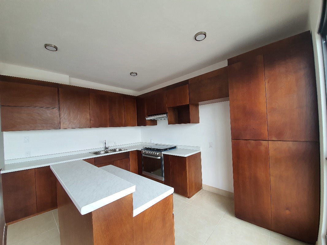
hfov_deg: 106.2
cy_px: 122
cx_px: 164
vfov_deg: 89.9
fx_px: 123
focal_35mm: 13
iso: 100
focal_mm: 1.8
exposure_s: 1/60.2
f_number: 2.2
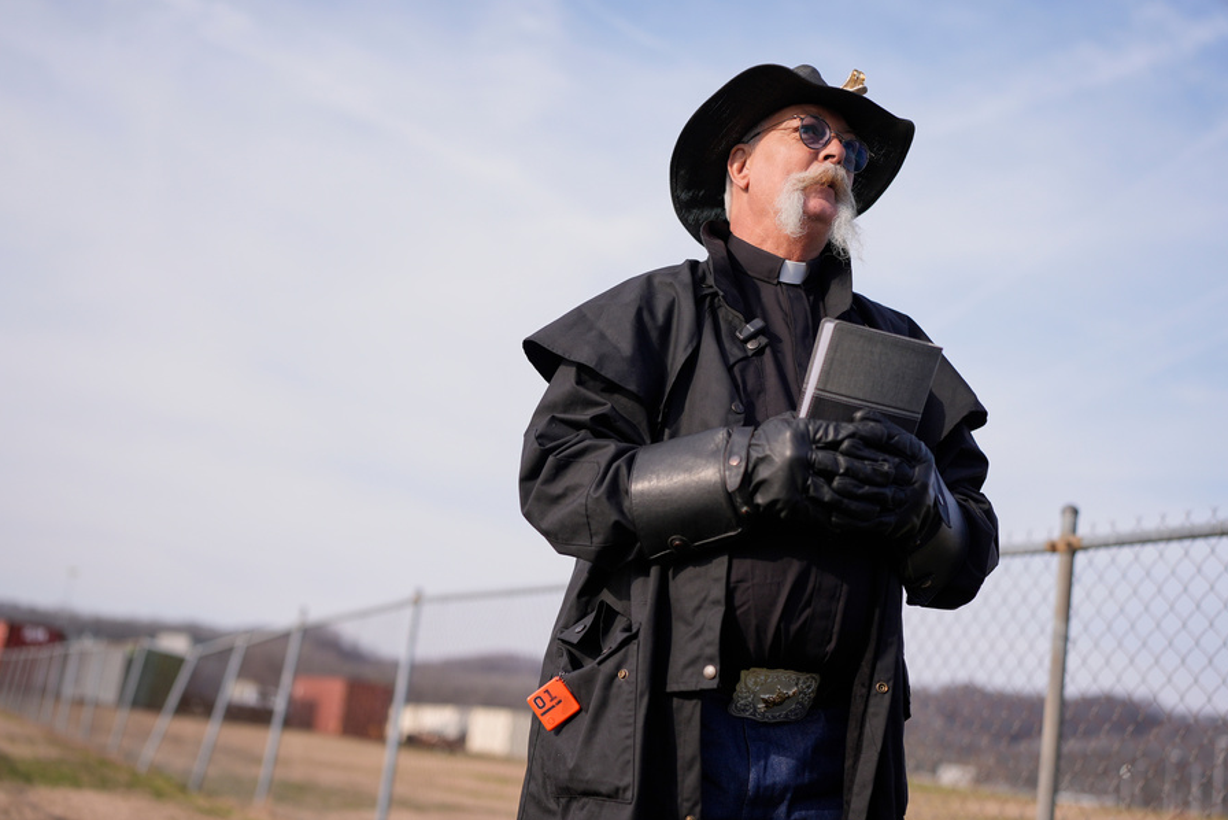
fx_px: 1365
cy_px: 438
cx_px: 554
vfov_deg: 33.4
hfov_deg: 48.4
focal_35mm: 40
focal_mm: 35
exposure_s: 1/10000
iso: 250
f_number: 1.6
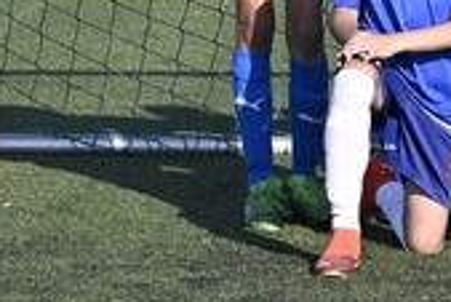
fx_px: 5517
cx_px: 813
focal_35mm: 440
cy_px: -249
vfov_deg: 3.1
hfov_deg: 4.6
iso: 220
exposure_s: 1/1000
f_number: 5.6
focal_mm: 58
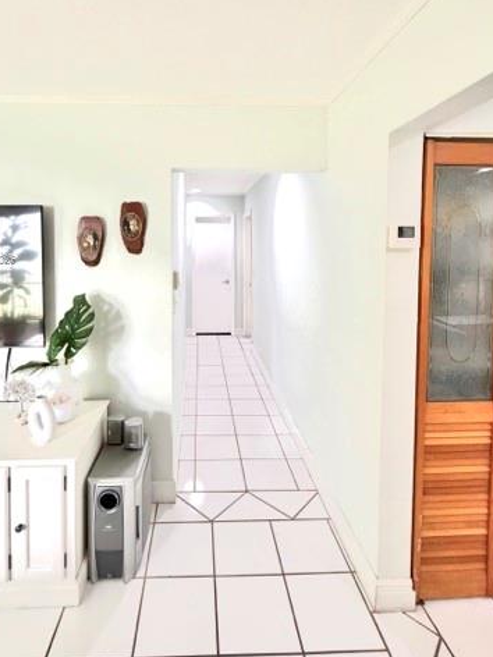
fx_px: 361
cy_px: 259
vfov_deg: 83.5
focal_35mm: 19
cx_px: 209
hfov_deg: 68.3
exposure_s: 1/120
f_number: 2.2
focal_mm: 2.22
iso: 320
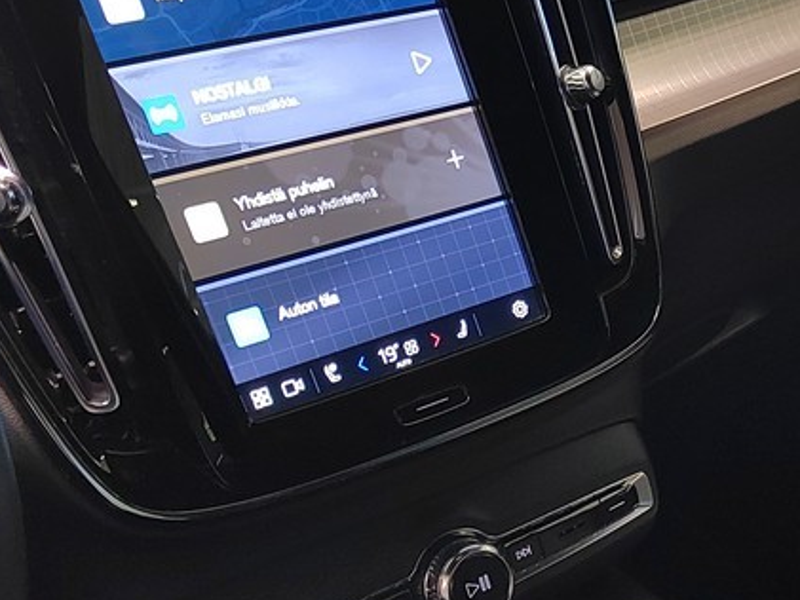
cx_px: 885
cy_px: 496
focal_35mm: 65
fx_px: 1503
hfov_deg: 27.3
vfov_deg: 22.2
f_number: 1.9
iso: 2178
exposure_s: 1/100
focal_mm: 5.52
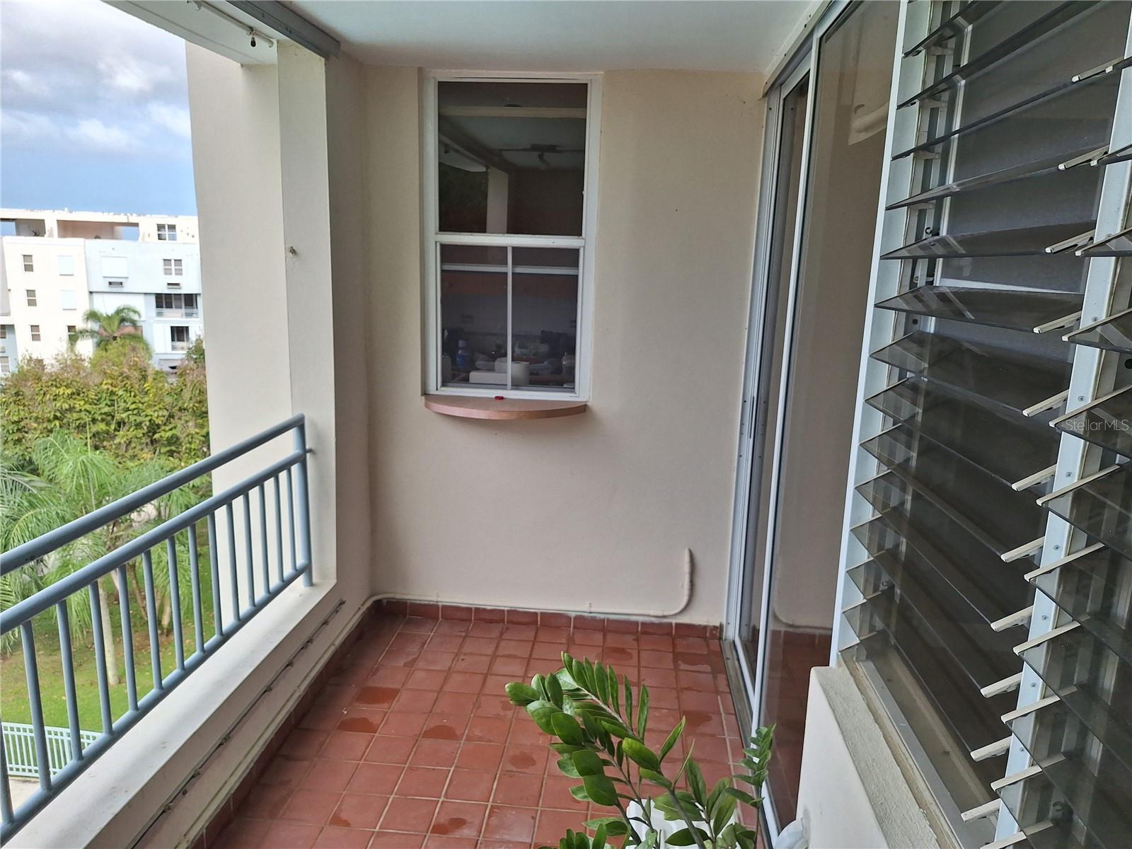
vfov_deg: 58.9
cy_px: 424
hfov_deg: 73.9
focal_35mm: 23
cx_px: 566
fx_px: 752
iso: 40
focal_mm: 5.54
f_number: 1.8
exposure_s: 1/756
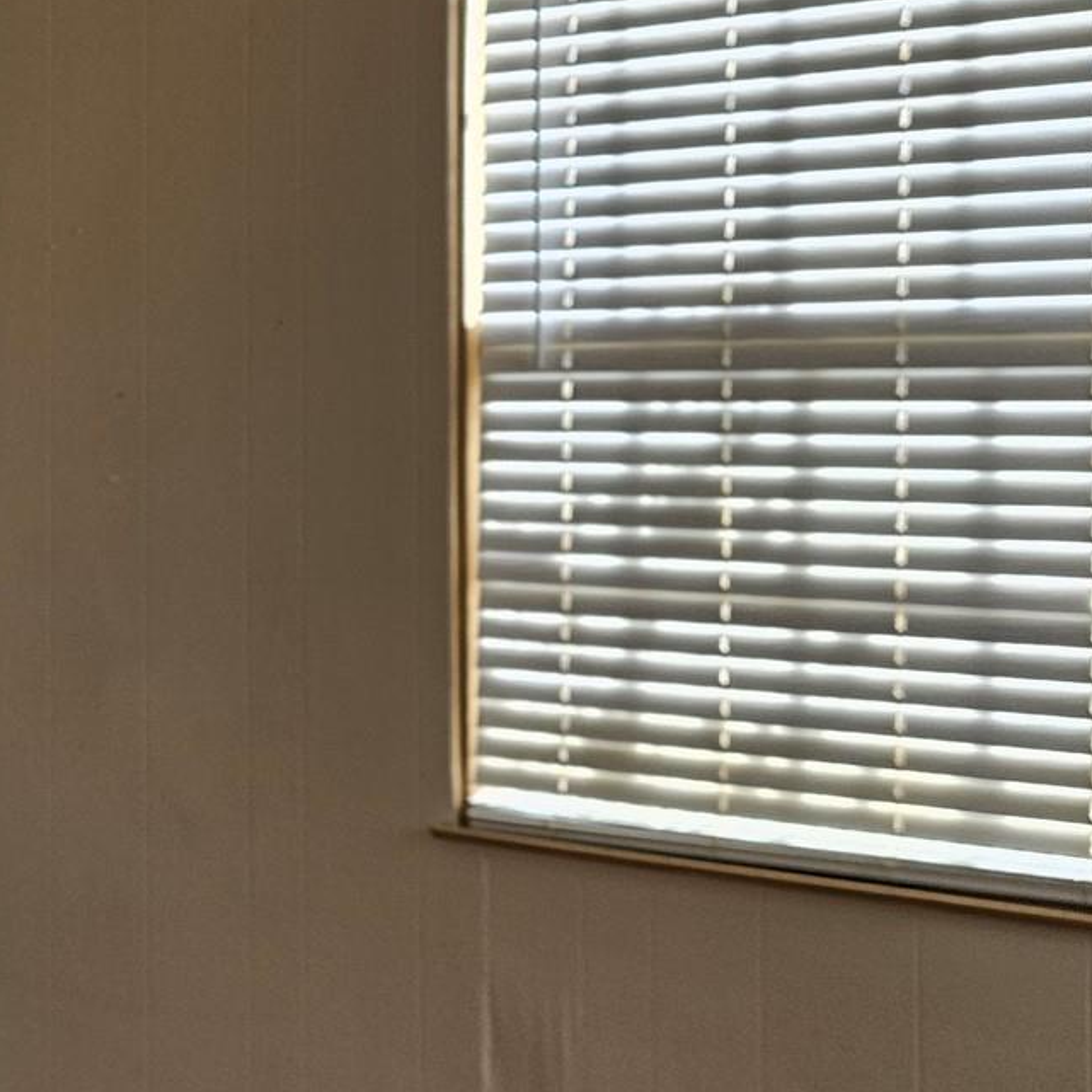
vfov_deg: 26.4
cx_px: -290
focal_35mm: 65
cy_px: 414
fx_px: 2320
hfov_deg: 23.7
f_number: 1.8
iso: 64
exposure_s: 1/207
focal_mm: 5.4
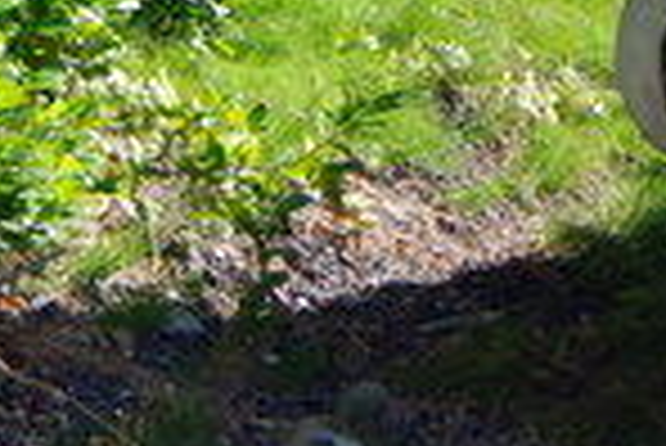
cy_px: -428
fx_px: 7926
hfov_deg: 4.7
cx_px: 1701
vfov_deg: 3.2
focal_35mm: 428
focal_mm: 53
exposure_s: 1/400
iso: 640
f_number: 8
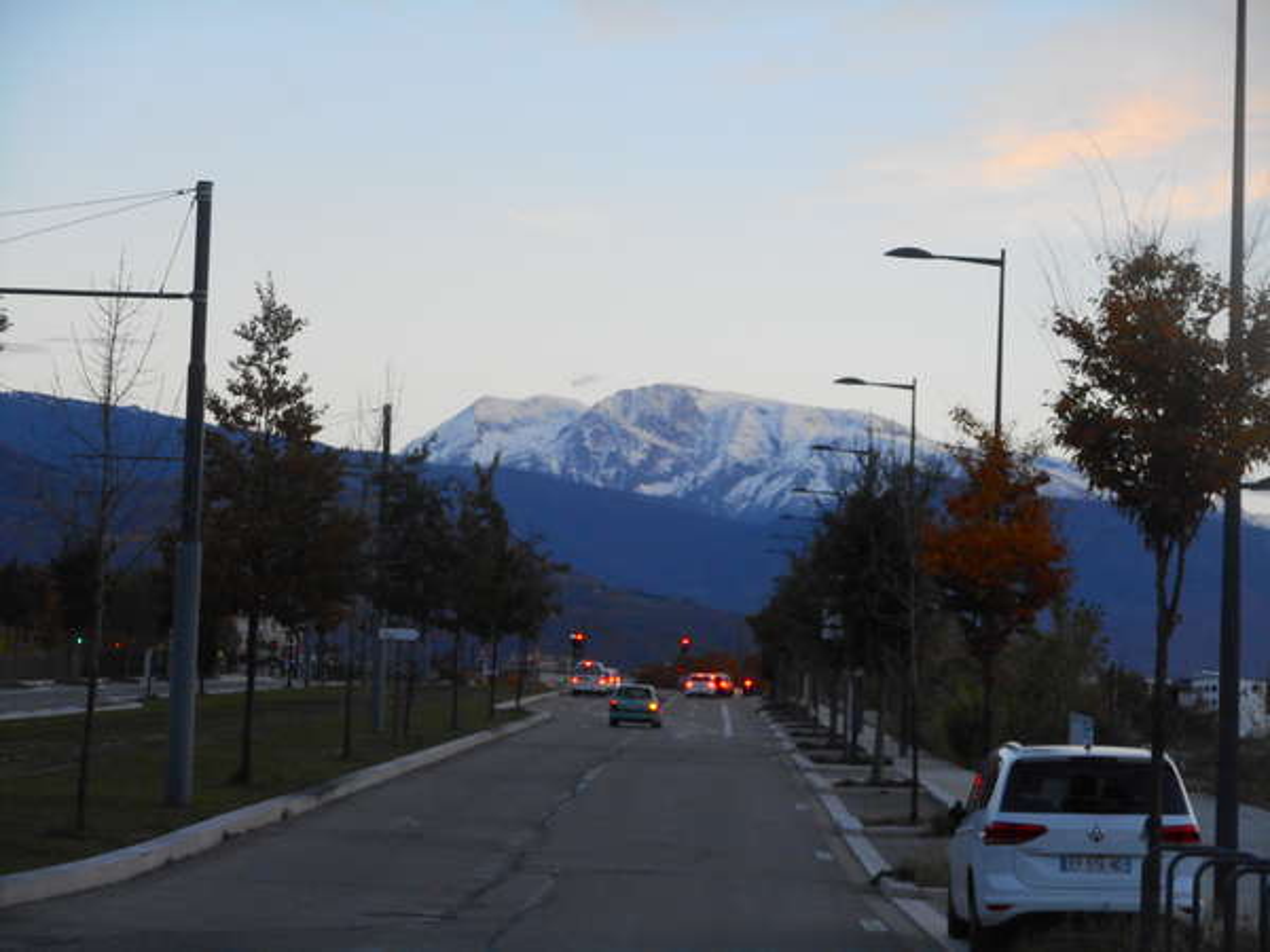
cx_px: 635
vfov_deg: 14.5
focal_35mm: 102
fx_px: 3742
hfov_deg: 19.3
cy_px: 476
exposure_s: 1/60
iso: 280
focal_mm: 18.2
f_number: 5.8
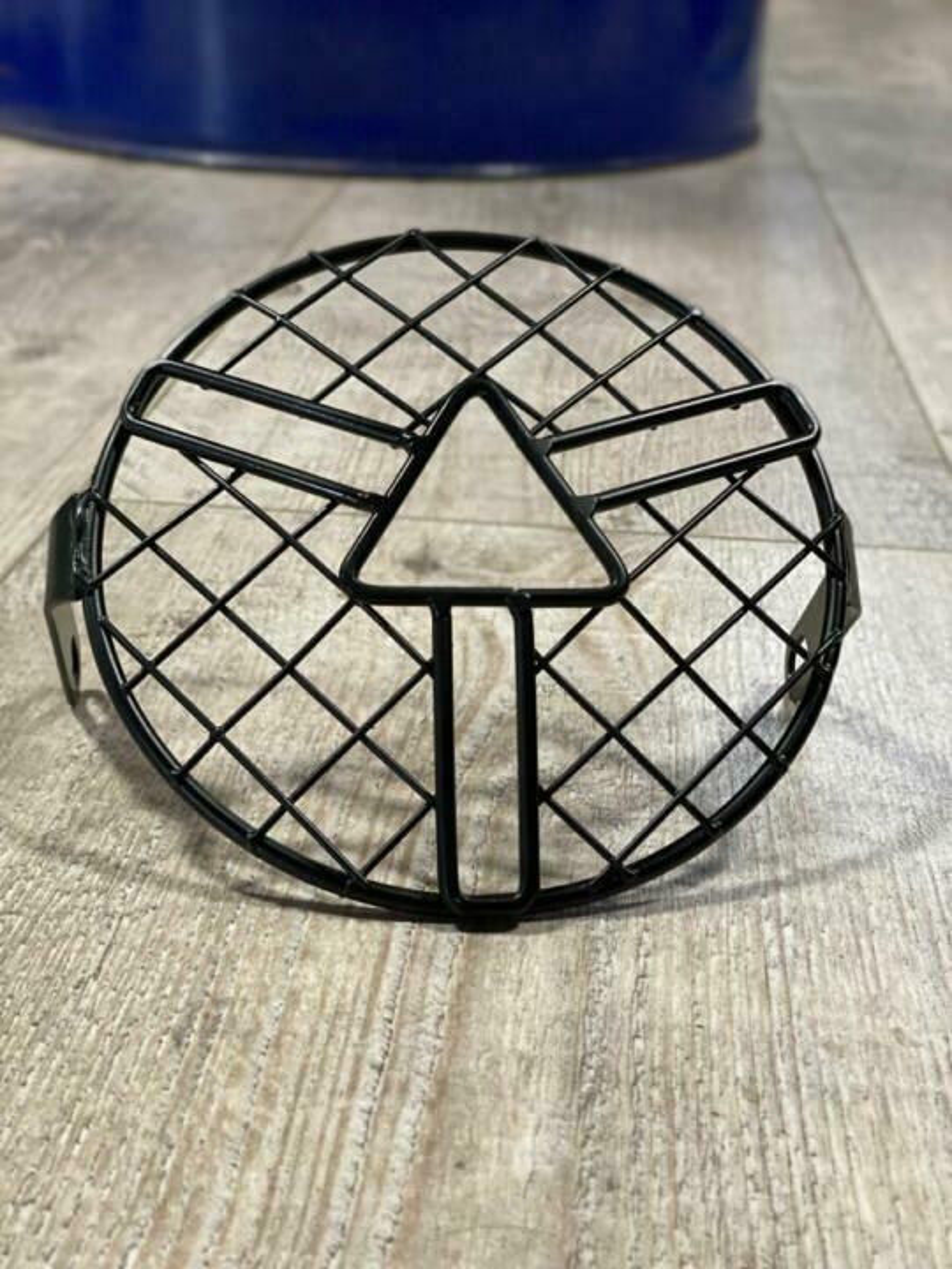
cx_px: 476
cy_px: 634
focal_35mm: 52
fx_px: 1907
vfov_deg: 36.8
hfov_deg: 28.0
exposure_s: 1/50
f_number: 2
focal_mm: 6
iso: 160
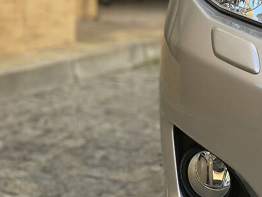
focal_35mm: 103
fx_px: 780
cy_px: 52
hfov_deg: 18.9
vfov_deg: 14.3
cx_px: 206
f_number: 2
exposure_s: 1/216
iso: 20
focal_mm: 6
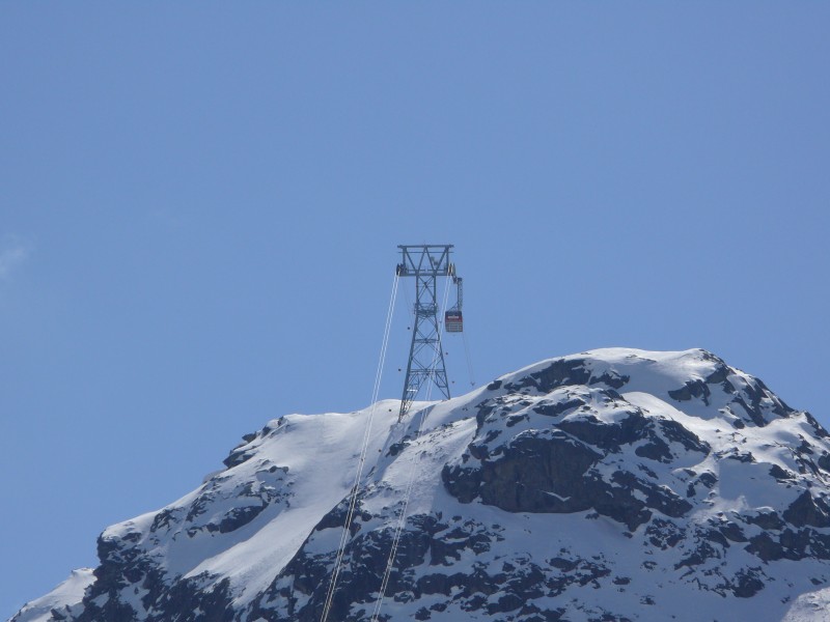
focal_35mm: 420
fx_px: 10070
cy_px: 311
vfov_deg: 3.5
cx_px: 415
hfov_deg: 4.7
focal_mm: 88.8
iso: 100
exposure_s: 1/1000
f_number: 9
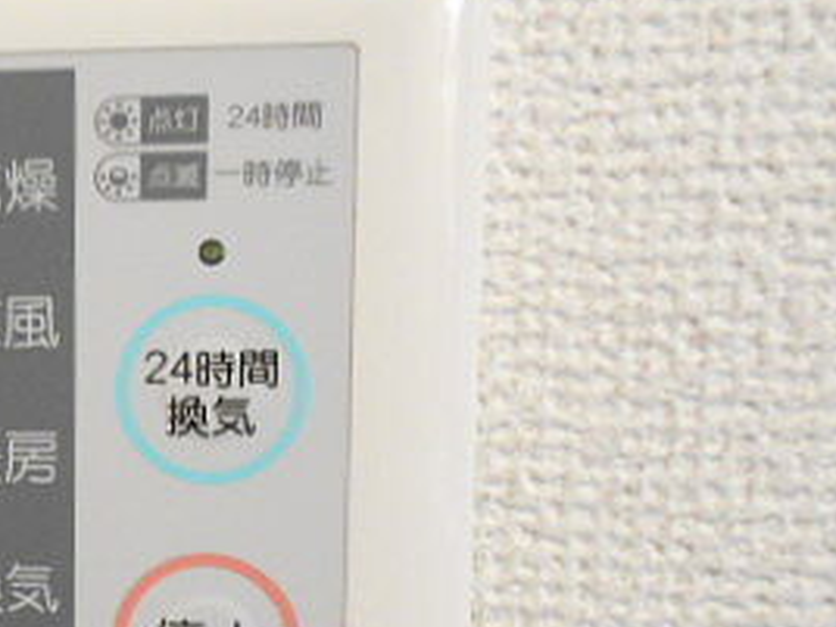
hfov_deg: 28.4
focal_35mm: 62
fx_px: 1497
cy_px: 452
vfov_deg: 23.5
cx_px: -84
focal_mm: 4.6
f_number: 3.2
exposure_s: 1/13
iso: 400
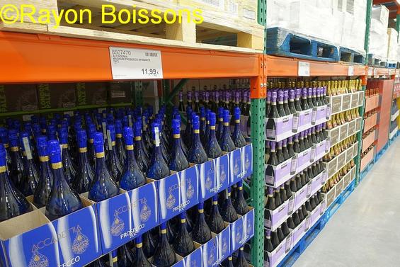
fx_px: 267
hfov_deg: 73.7
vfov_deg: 53.2
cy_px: 134
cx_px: 200
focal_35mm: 24
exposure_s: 1/30
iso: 125
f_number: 2
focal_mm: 8.8
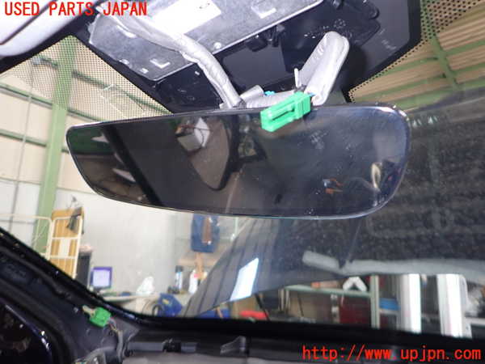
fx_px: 350
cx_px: 242
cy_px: 182
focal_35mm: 25
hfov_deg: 69.4
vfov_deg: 54.9
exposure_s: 1/30
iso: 200
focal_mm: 4.5
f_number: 2
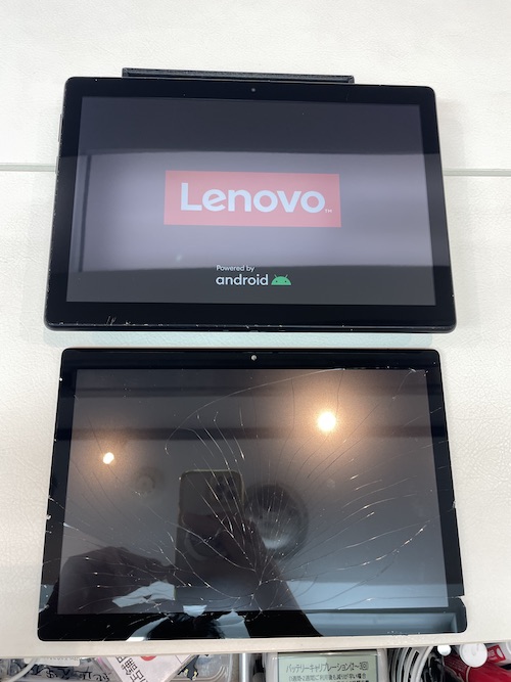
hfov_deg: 53.0
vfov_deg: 67.3
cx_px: 256
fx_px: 512
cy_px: 341
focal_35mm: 26
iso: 100
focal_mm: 4.2
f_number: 1.6
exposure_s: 1/120
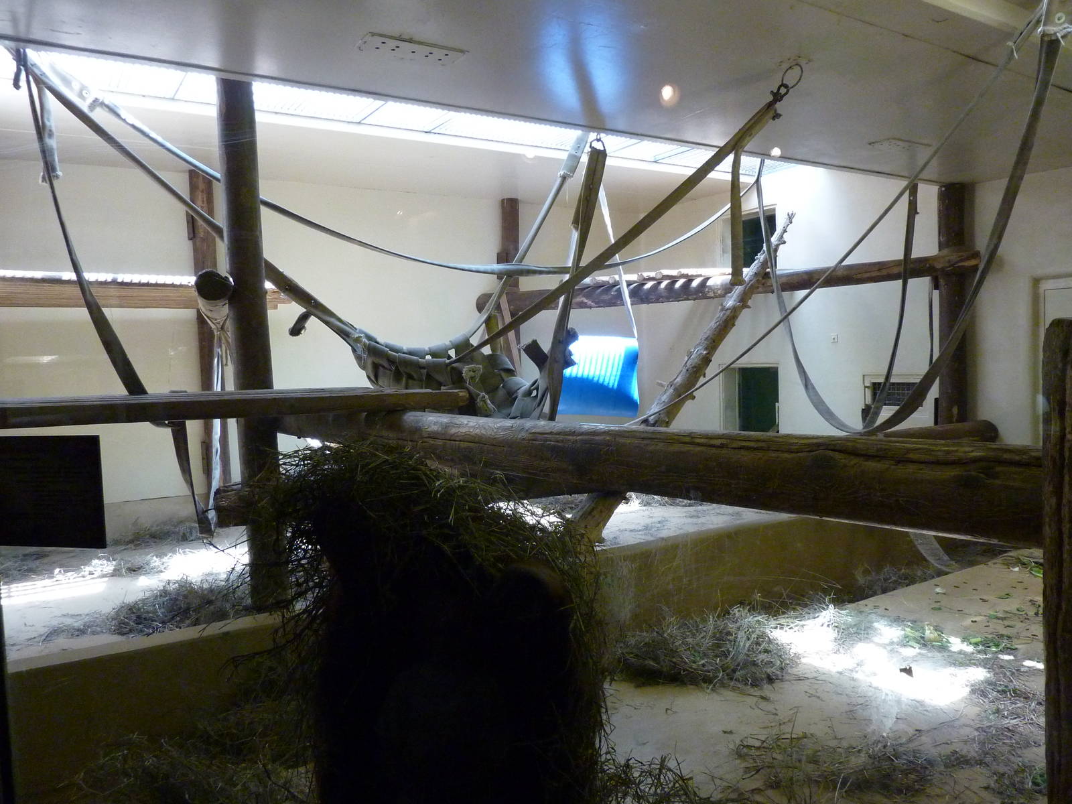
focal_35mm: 25
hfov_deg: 69.4
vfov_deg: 54.9
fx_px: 774
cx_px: 536
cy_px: 402
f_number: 3.3
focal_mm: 4.1
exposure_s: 1/60
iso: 400
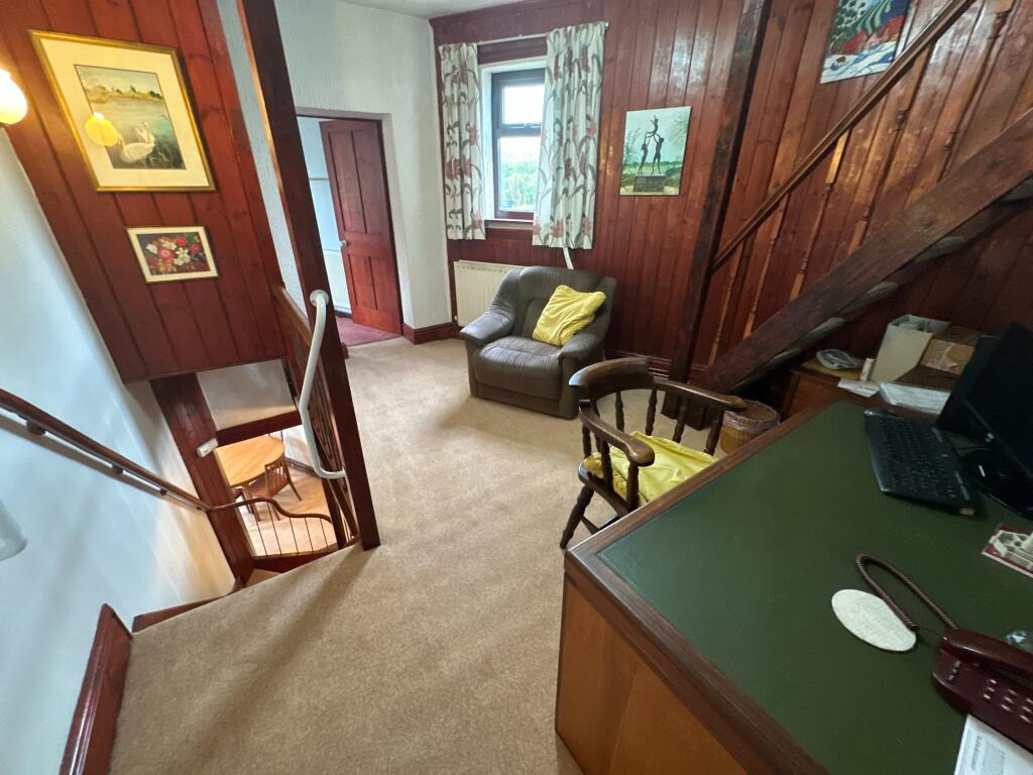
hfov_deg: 102.1
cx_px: 516
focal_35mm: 14
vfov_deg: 85.7
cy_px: 388
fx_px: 418
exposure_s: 1/100
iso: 1250
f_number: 2.2
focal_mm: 2.22
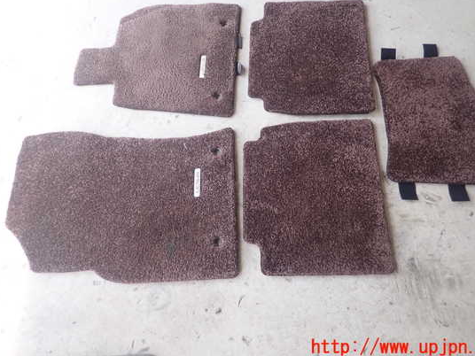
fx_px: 384
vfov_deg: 49.7
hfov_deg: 63.4
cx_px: 245
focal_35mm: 28
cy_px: 159
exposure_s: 1/60
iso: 125
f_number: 2
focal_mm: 4.5
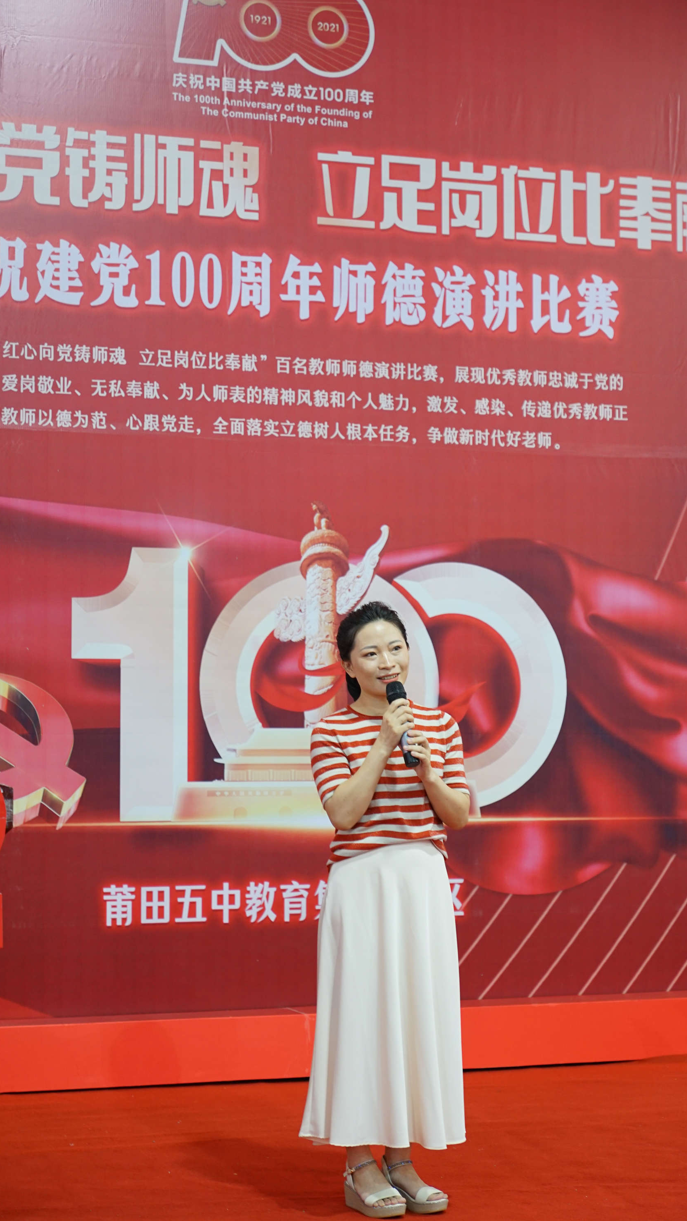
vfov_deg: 28.6
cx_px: 369
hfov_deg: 16.3
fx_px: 2397
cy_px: 612
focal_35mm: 74
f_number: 2.8
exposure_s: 1/80
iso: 800
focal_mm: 70
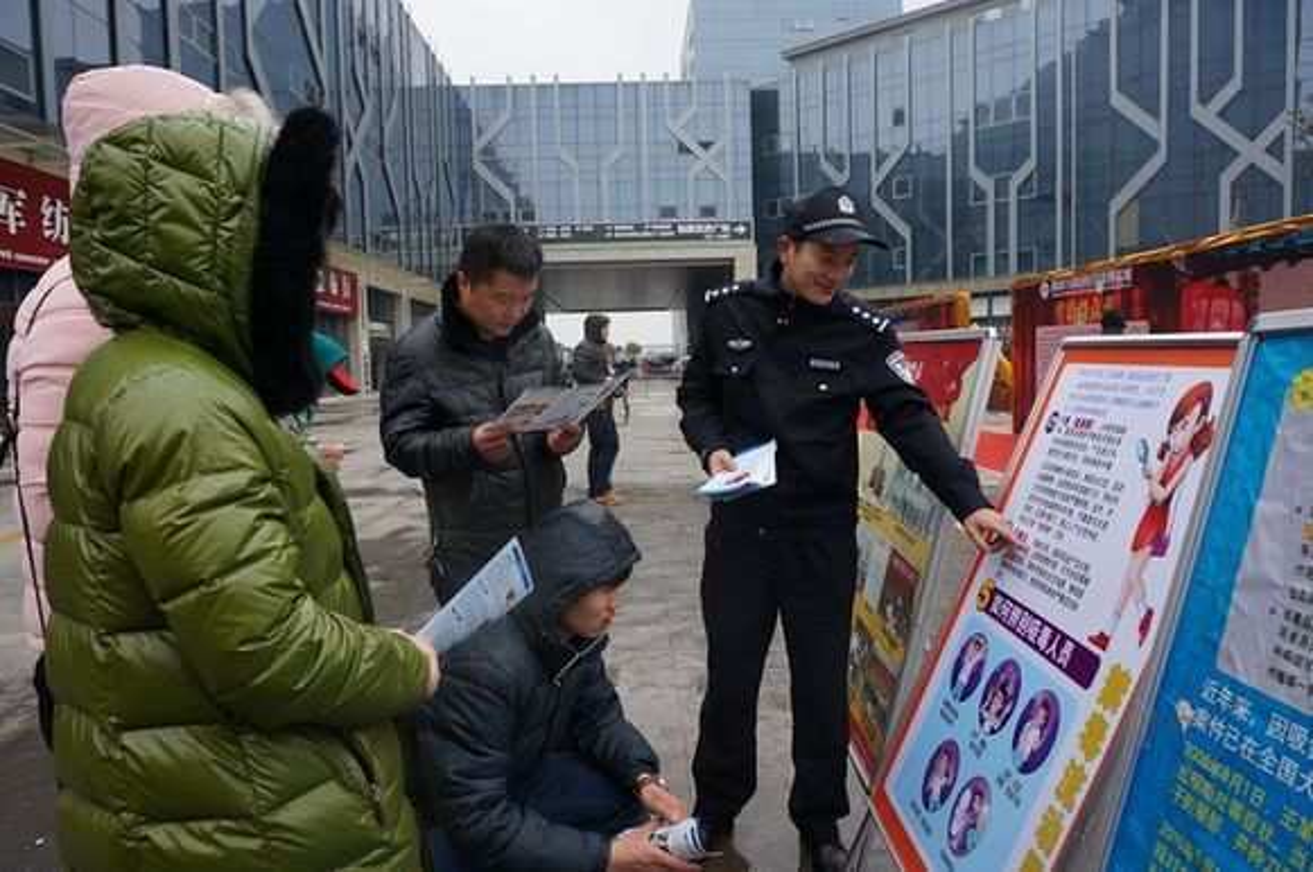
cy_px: 436
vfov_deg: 53.0
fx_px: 874
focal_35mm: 24
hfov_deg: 73.8
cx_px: 656
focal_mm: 16
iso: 100
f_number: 5.6
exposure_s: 1/80
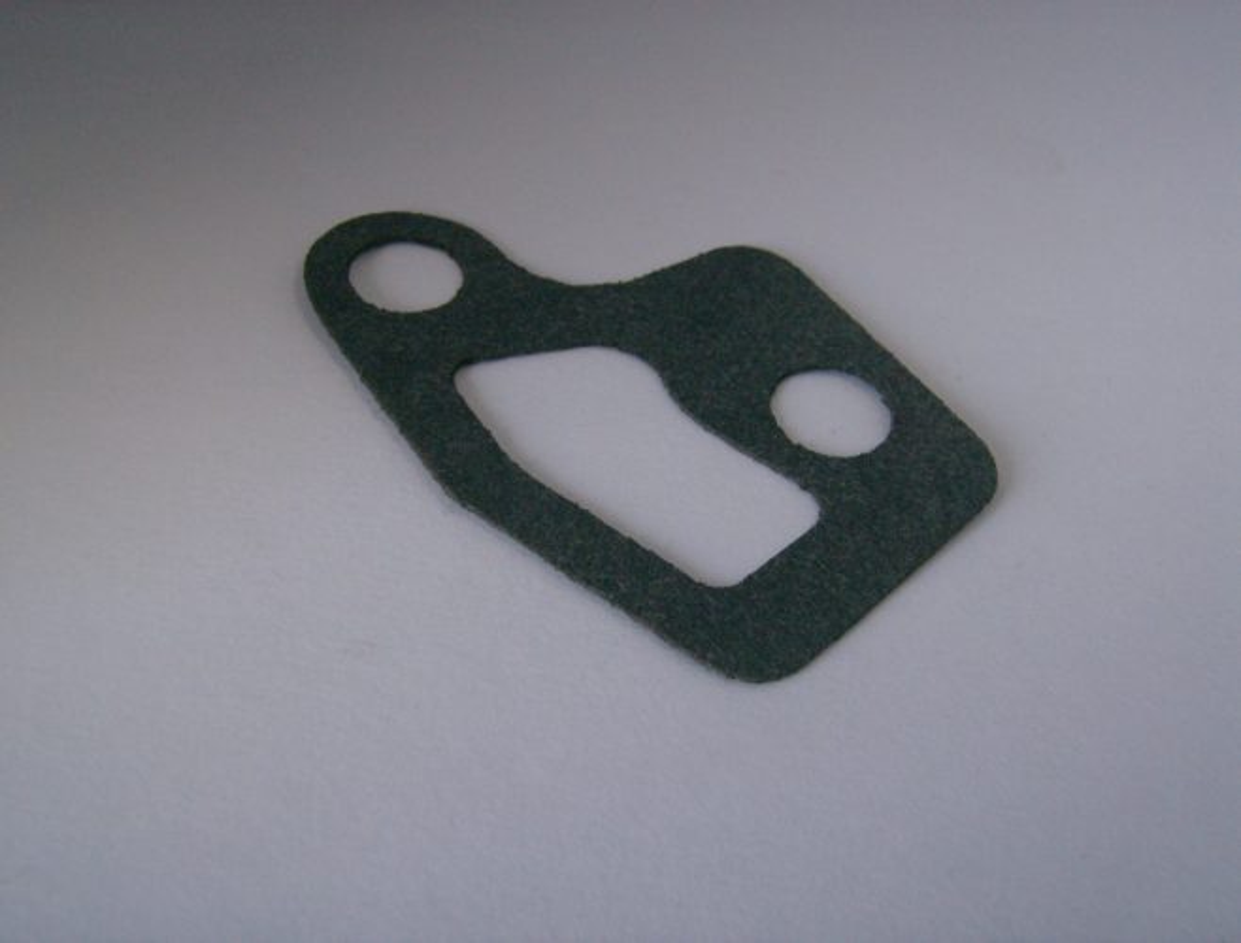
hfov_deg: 51.1
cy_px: 472
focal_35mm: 36
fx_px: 1297
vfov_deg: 40.0
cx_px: 620
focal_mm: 6
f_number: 2.8
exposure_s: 1/60.3
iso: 200
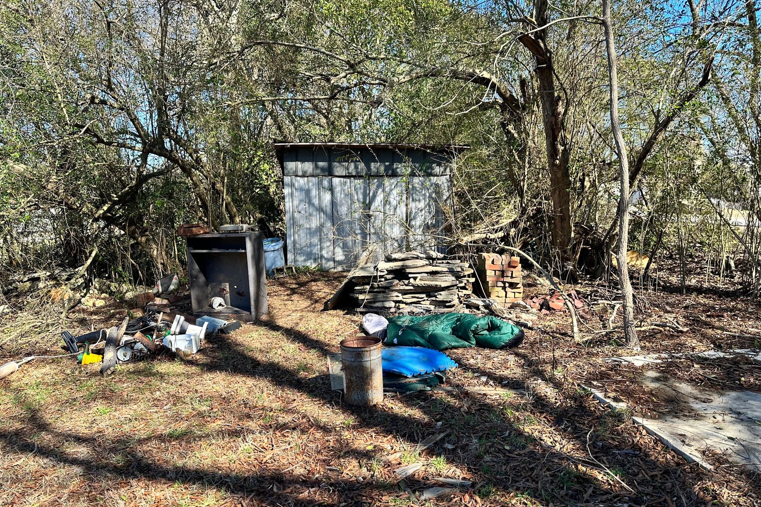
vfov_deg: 51.3
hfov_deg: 71.5
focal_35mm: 25
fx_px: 528
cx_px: 380
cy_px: 248
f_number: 1.78
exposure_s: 1/999
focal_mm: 6.86
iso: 80
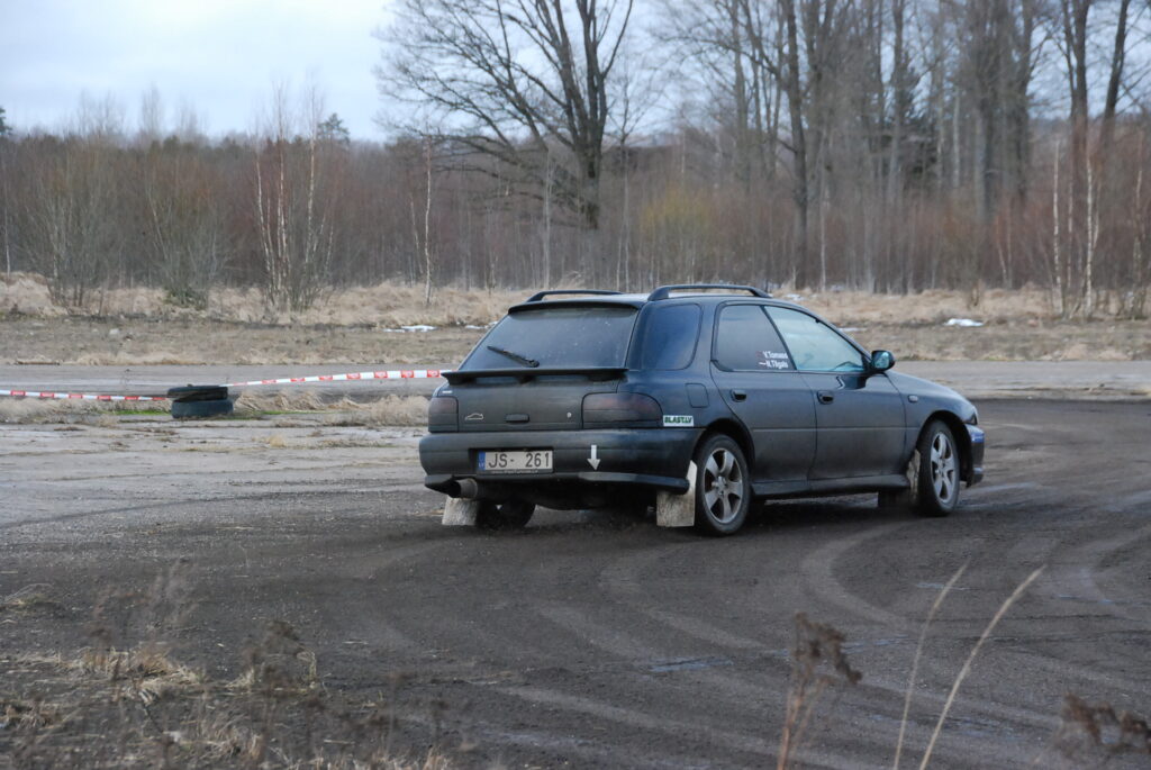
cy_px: 385
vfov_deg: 8.7
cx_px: 576
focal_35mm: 158
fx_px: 5041
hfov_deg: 13.0
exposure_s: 1/1000
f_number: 8
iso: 1600
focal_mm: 105
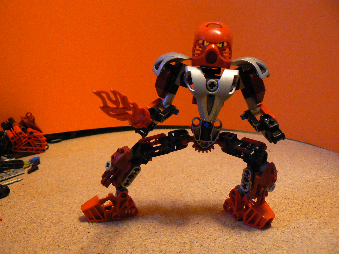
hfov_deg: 51.4
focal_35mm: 36
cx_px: 170
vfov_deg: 39.7
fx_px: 353
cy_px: 127
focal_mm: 6
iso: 200
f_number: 2.8
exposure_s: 1/13
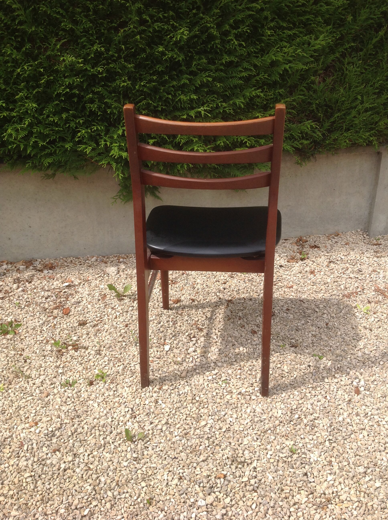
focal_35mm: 35
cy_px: 260
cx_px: 194
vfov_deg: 52.7
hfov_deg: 40.6
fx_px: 524
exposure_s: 1/1080
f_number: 2.4
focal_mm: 4.28
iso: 50
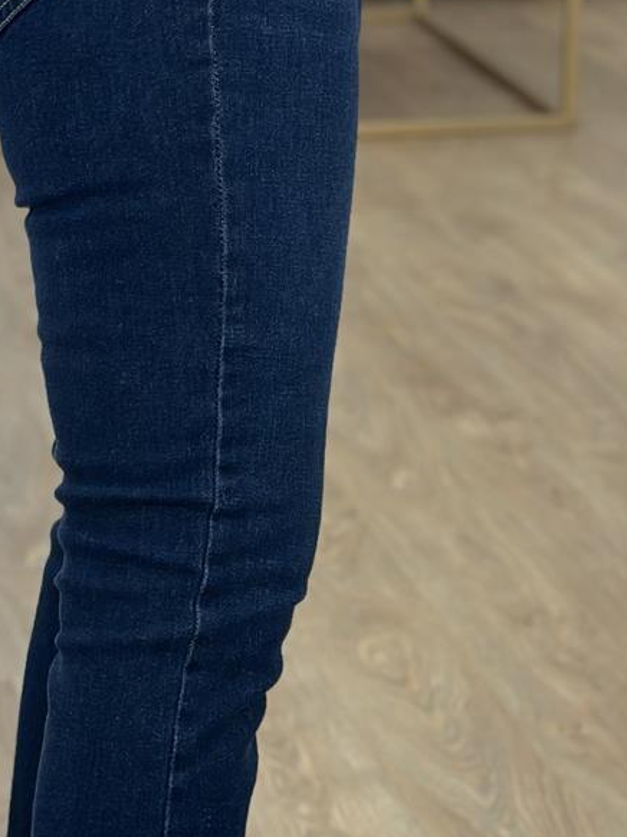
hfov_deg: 11.2
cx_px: 164
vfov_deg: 14.9
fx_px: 3190
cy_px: 509
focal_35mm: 132
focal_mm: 6.86
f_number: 1.78
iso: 64
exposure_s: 1/100
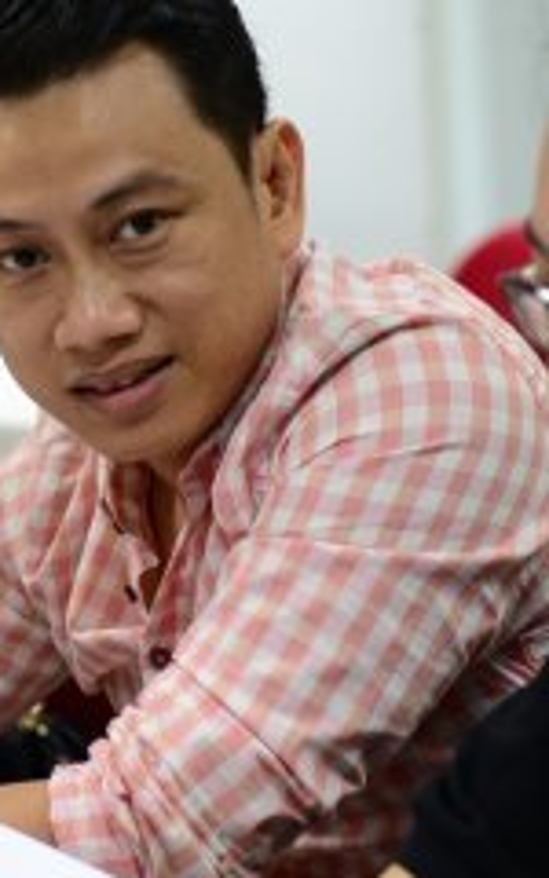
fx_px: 3040
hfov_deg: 10.3
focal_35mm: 127
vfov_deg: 16.4
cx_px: 68
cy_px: 518
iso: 1250
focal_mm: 45
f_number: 2.8
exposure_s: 1/125
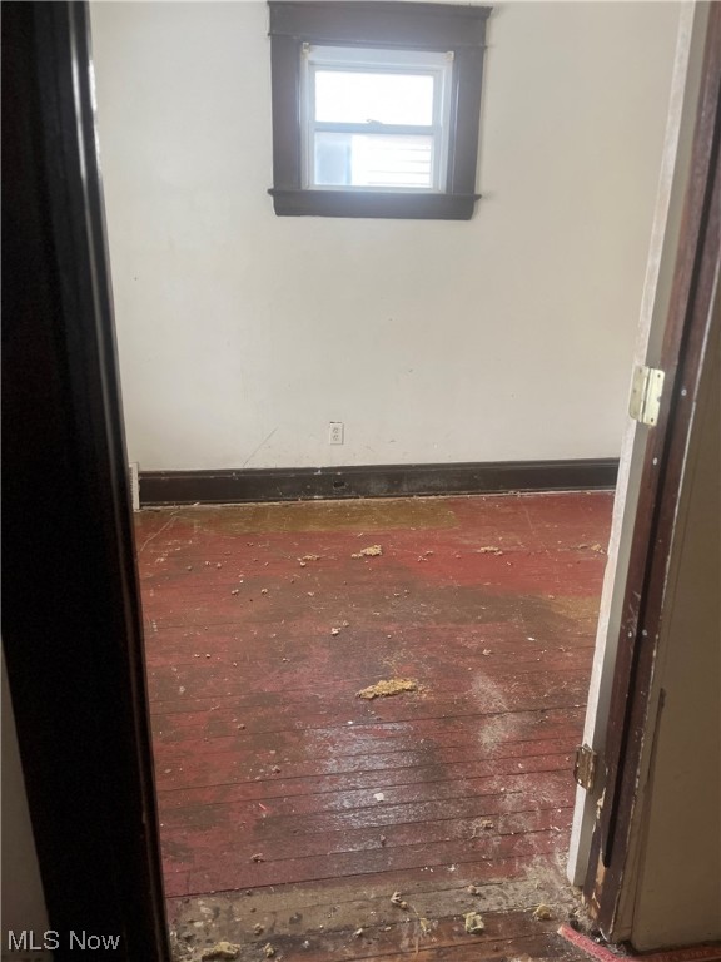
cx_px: 360
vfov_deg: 67.3
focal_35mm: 26
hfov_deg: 53.1
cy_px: 481
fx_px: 722
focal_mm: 5.1
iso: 320
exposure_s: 1/60
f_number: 1.6
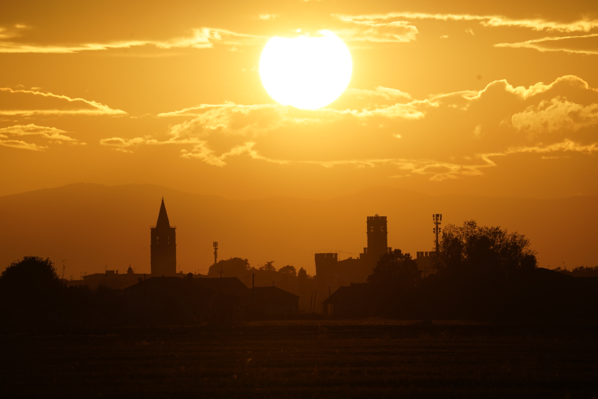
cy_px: 200
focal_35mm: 600
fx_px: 9973
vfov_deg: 2.3
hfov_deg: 3.4
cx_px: 299
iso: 100
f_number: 11
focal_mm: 600
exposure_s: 1/800
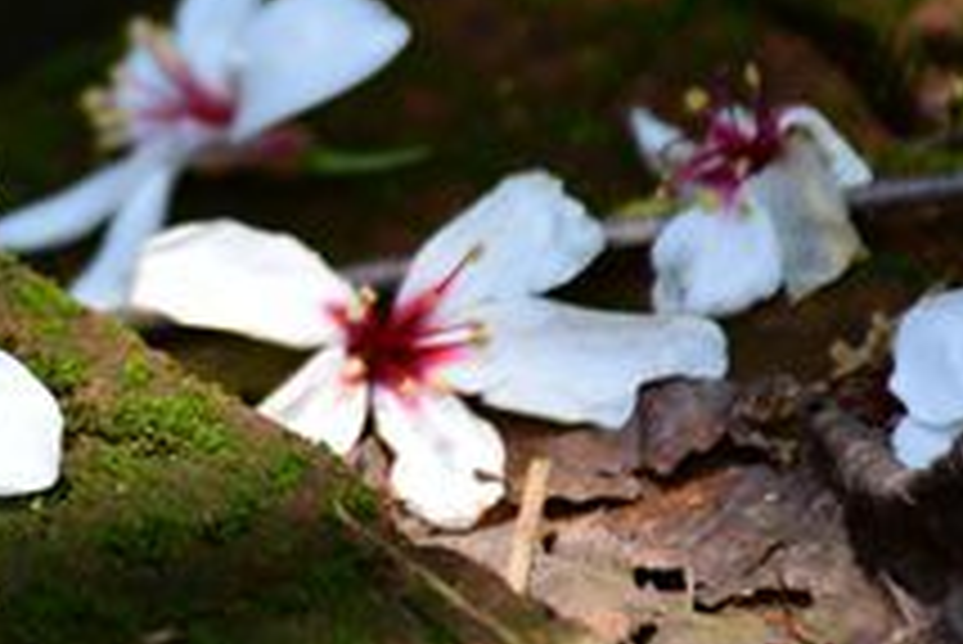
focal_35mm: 490
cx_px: -126
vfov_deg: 2.8
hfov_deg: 4.2
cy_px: -5
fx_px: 13116
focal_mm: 140
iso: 125
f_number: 5.6
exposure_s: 1/250
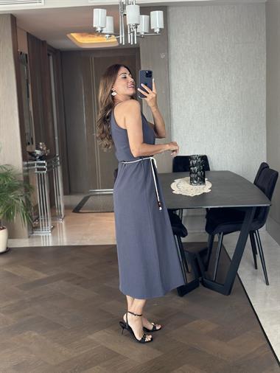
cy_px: 186
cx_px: 140
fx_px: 517
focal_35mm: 48
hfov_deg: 30.3
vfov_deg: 39.6
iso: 160
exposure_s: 1/60
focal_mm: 6.86
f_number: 1.78
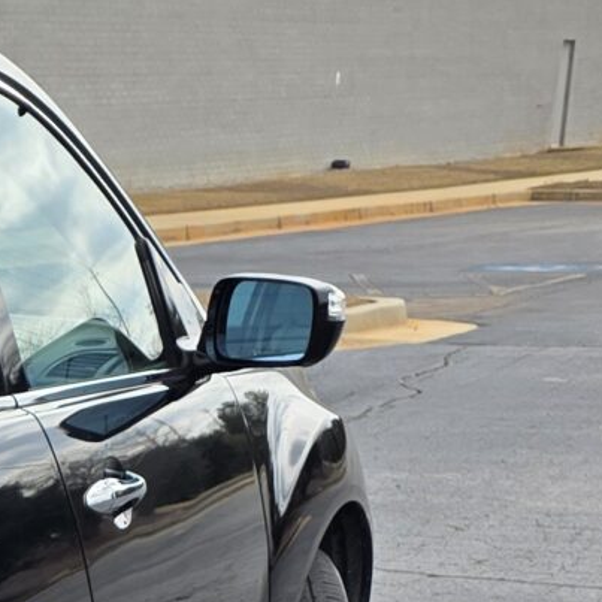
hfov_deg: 12.0
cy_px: 1049
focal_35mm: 129
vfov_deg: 12.5
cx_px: -608
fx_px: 2538
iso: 80
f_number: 1.7
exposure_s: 1/2621
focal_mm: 6.3
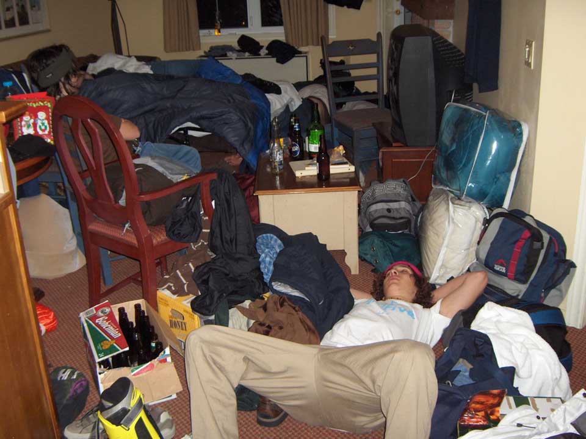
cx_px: 293
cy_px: 220
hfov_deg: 47.9
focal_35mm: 39
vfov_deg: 36.8
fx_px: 660
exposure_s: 1/60
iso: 100
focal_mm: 8
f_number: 2.8
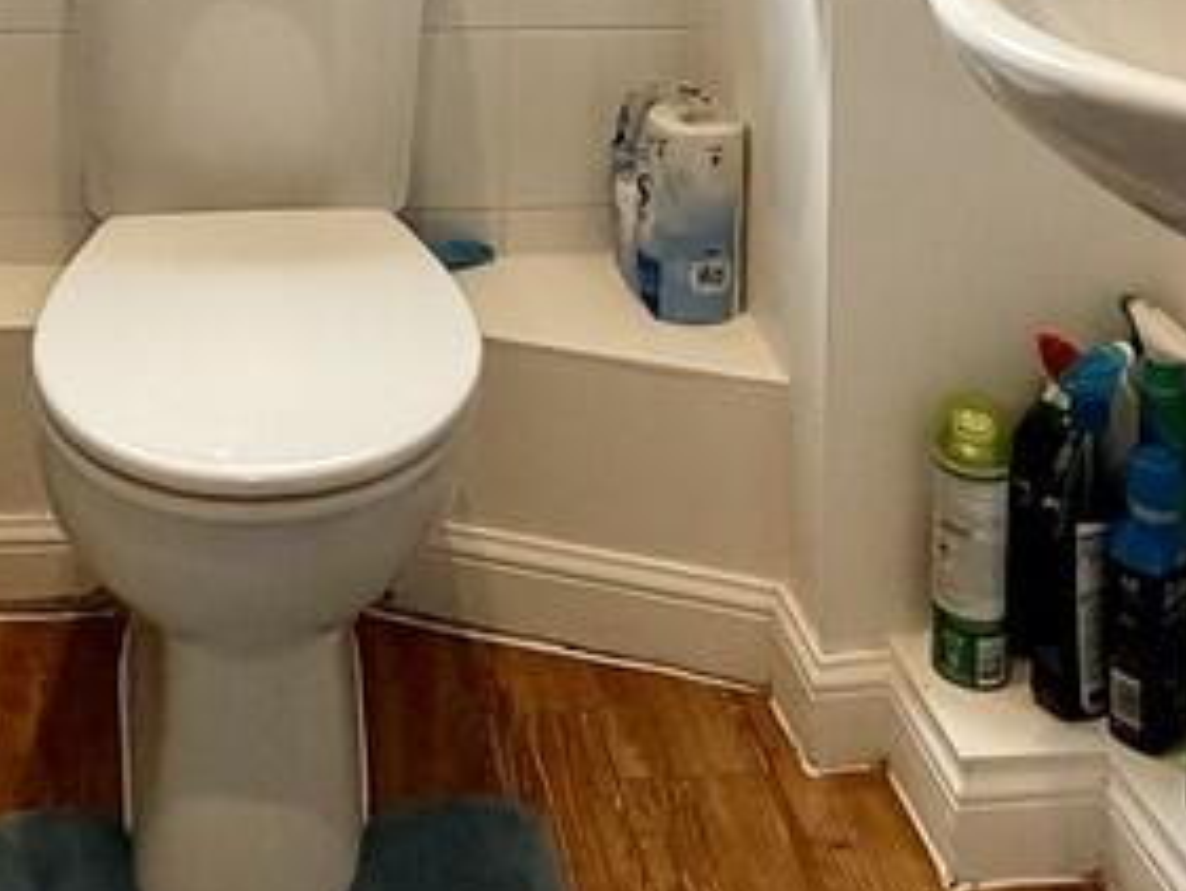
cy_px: -435
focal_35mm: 51
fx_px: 1748
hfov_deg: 37.0
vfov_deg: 23.2
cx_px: 384
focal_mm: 2.22
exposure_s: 1/164
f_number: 2.2
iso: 64
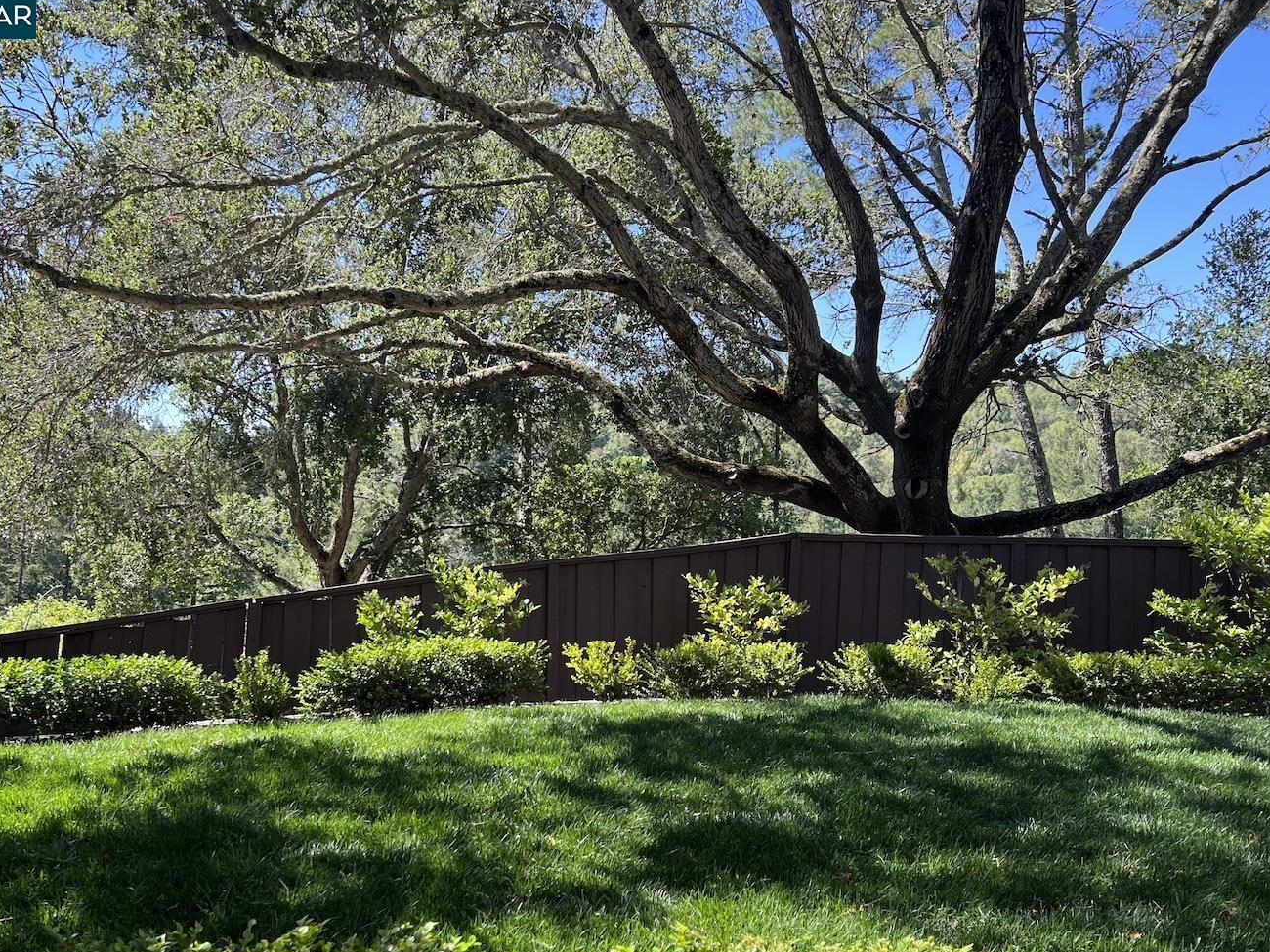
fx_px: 1101
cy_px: 539
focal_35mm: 30
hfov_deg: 59.8
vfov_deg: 46.7
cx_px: 573
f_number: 1.5
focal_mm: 5.7
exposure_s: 1/666
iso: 50
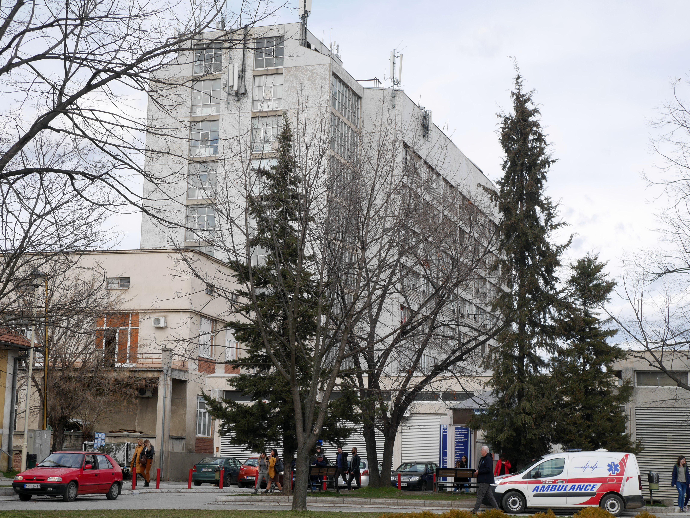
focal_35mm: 62
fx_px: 1236
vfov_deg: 23.7
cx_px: 345
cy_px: 259
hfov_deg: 31.2
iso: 200
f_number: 8
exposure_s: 1/250
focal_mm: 31
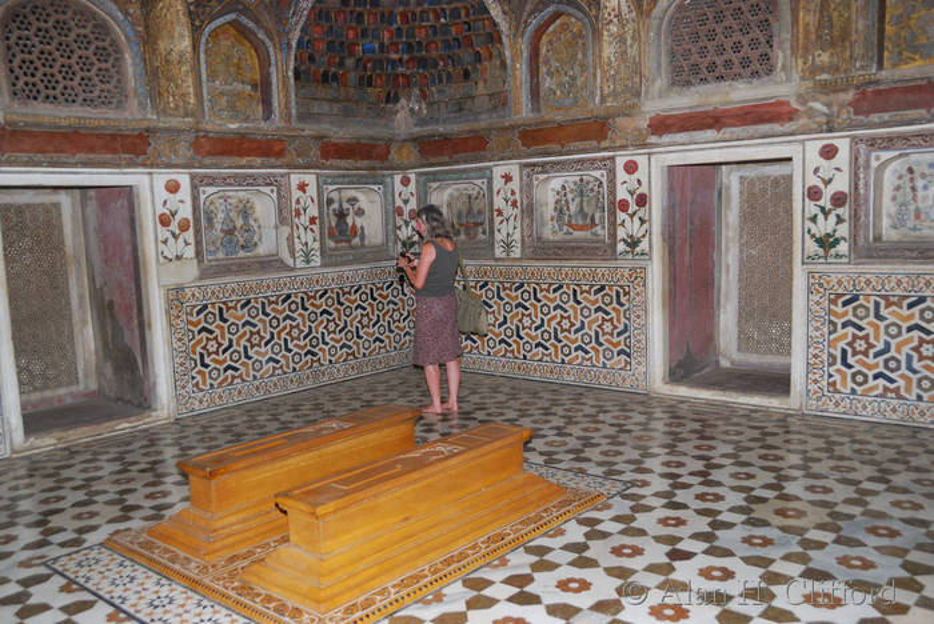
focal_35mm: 30
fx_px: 779
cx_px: 467
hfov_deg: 61.9
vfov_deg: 43.7
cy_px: 312
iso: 250
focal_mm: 20
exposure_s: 1/60
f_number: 4
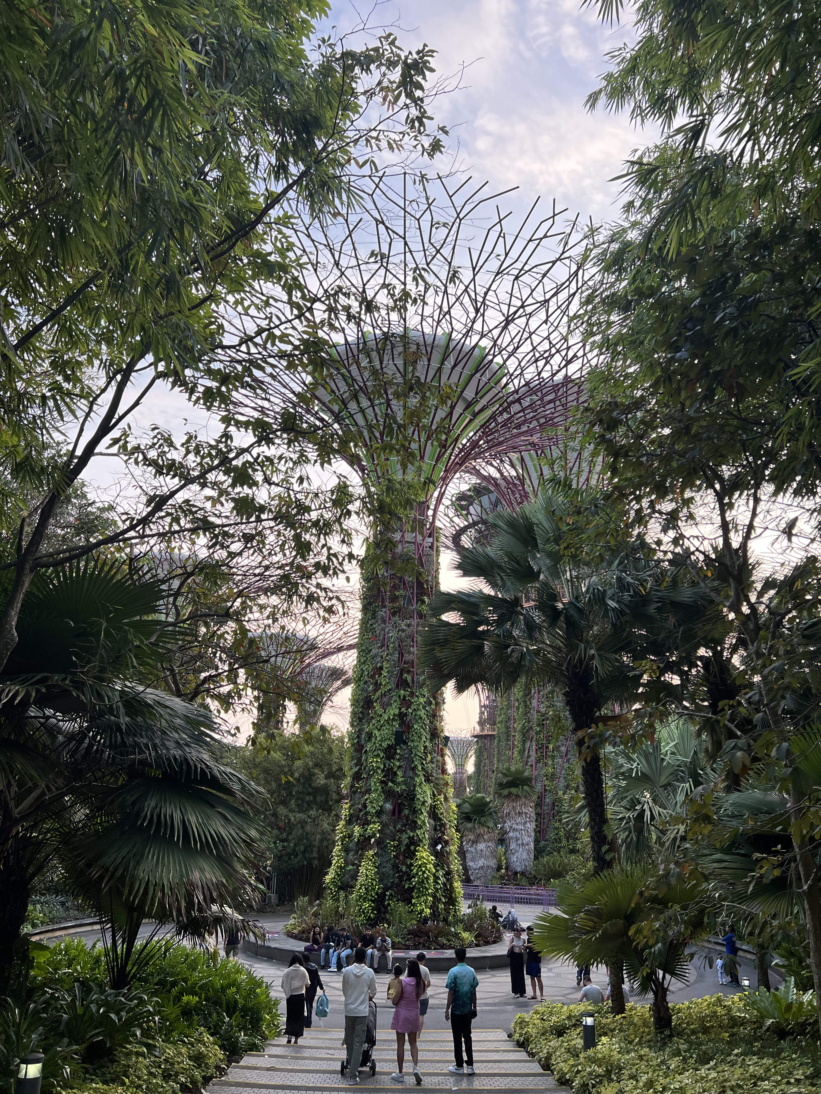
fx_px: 822
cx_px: 410
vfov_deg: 67.3
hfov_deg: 53.1
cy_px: 547
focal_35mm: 26
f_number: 1.5
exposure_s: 1/484
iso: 50
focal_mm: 5.7
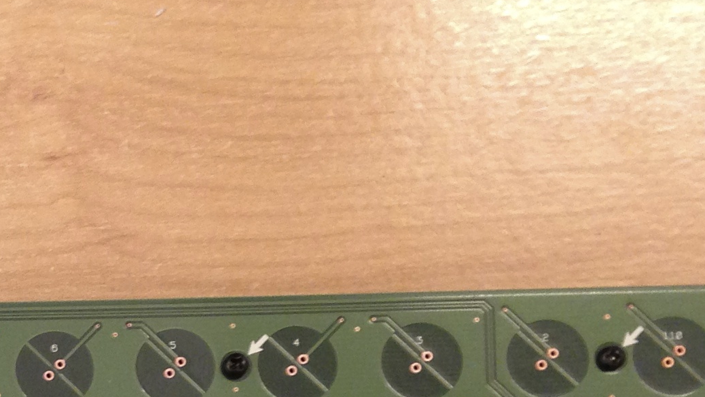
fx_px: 2113
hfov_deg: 17.5
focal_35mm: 113
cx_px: -266
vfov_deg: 10.3
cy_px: 615
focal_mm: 4.13
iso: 125
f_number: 2.4
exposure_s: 1/20
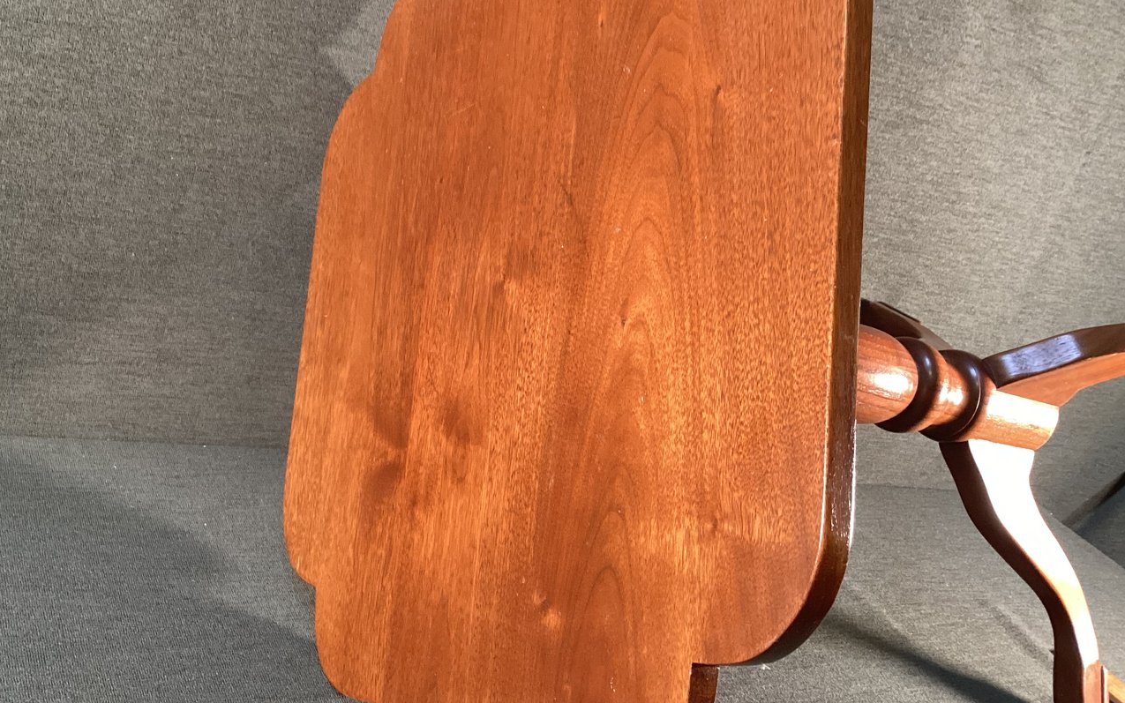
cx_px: 466
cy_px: 314
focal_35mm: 39
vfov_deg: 32.7
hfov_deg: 50.2
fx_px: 1196
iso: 200
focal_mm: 3.3
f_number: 2.4
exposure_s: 1/60
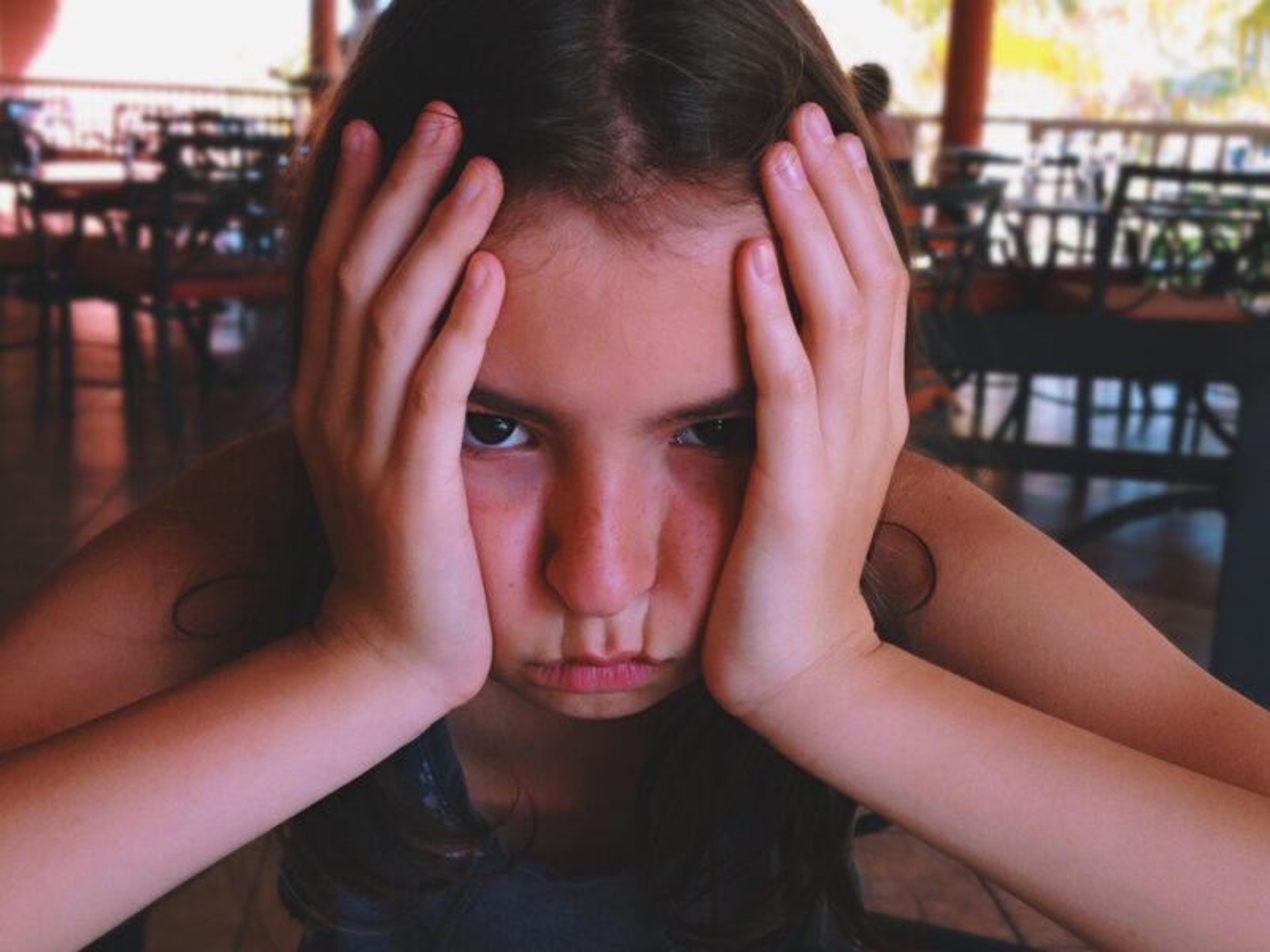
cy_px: 476
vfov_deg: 42.9
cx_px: 635
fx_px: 1211
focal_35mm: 33
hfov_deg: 55.4
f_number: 2.4
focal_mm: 4.12
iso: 50
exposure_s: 1/120
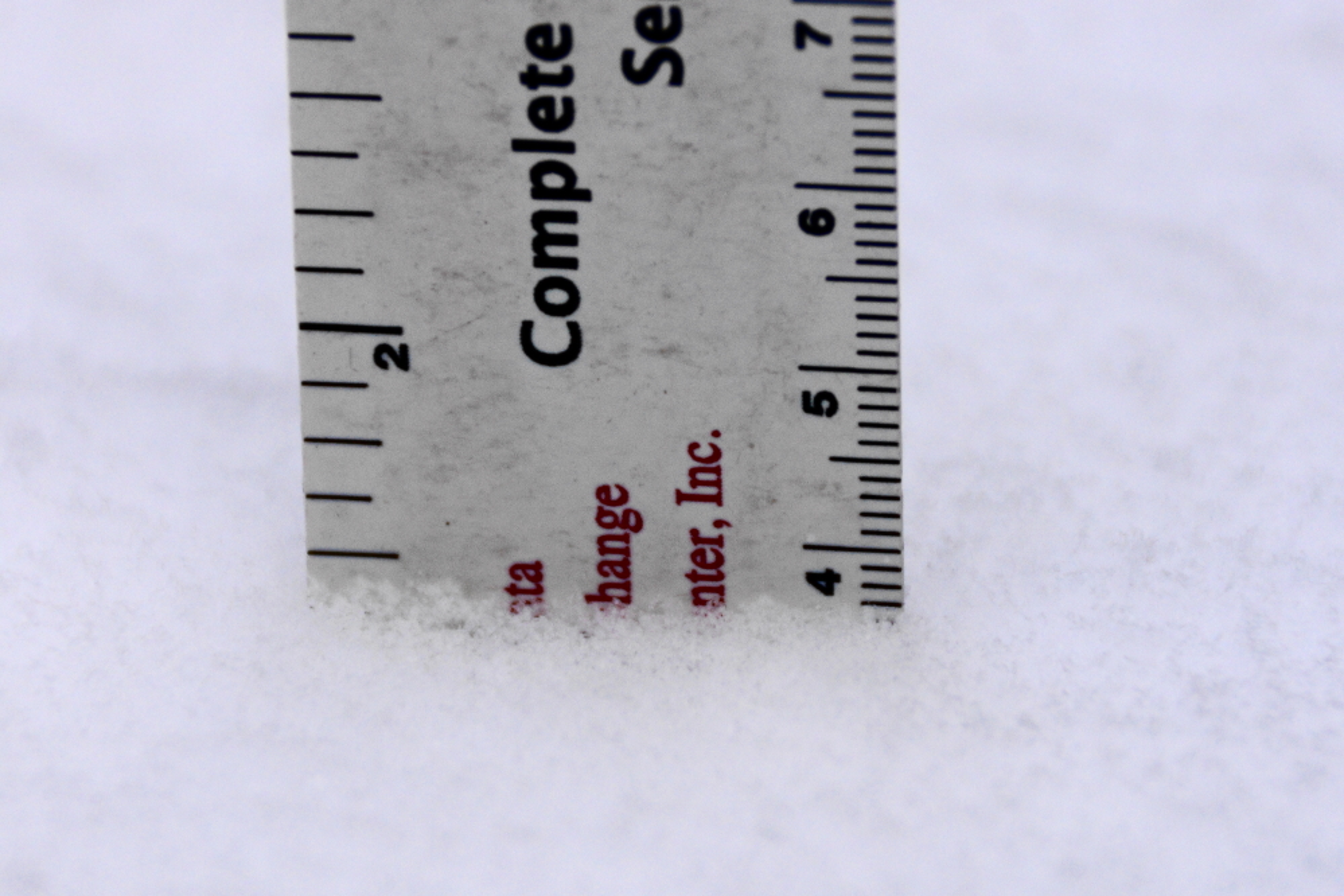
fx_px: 13999
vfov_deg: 3.7
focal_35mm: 375
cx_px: 672
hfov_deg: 5.5
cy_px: 448
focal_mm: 250
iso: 200
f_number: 6.3
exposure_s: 1/400
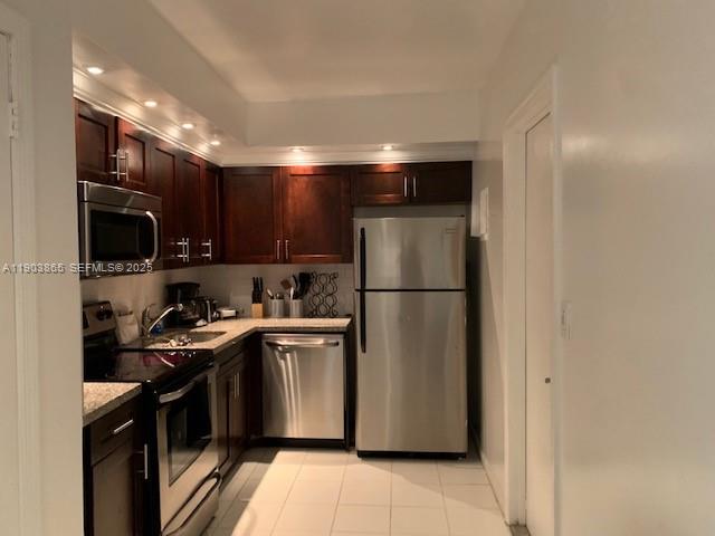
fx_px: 537
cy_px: 268
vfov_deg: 53.1
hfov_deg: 67.3
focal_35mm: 26
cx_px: 358
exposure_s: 1/30
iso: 400
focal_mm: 4.25
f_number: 1.8
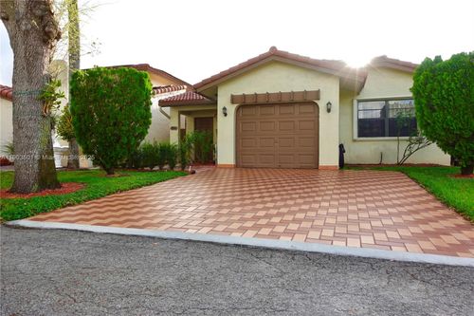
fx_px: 316
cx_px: 237
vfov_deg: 53.1
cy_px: 158
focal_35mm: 24
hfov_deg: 73.8
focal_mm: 9.4
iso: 125
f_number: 4
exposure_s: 1/250
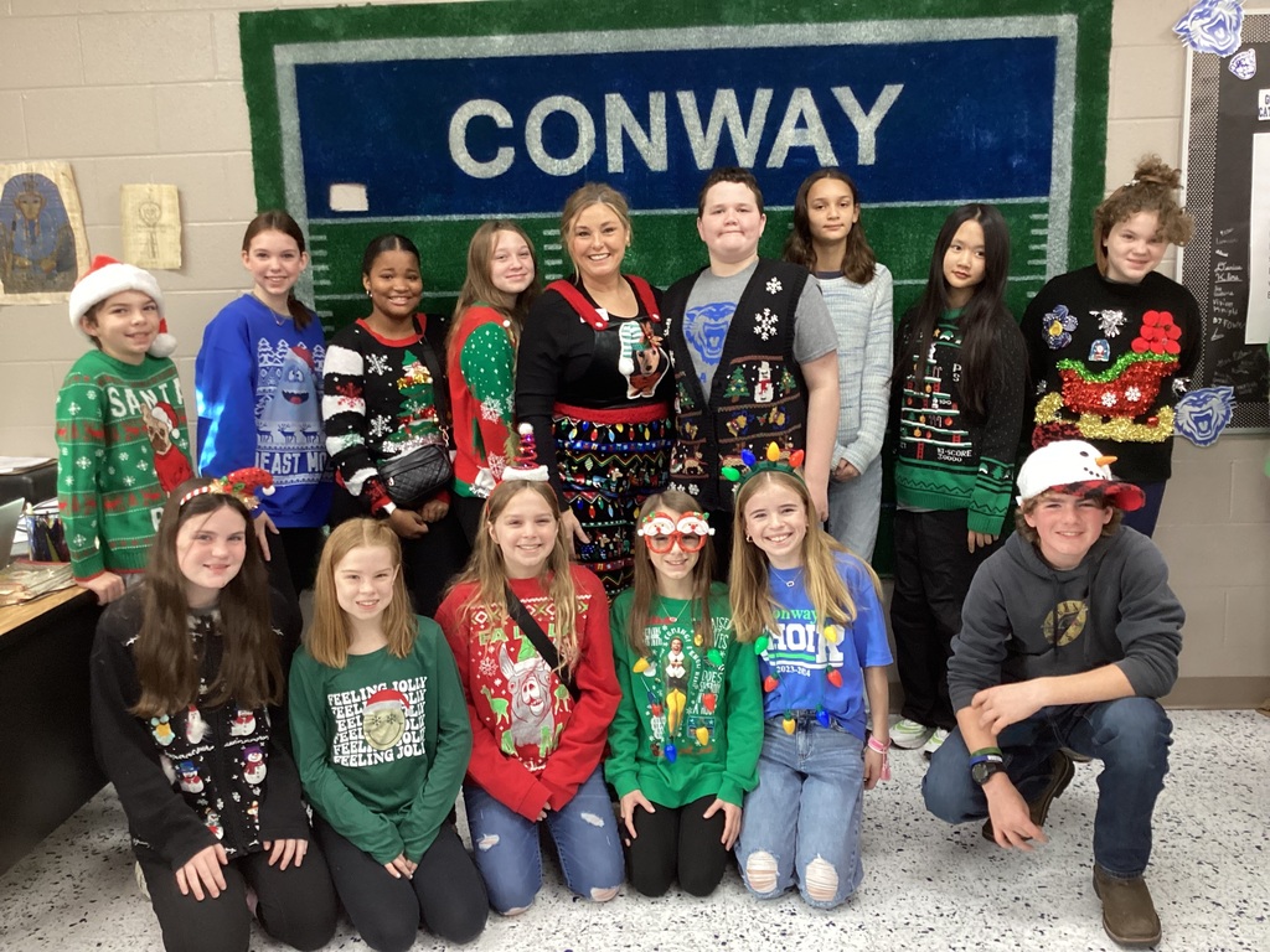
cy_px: 476
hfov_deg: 58.4
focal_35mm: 31
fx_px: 1137
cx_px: 635
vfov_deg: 45.4
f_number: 2.4
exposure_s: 1/60
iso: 250
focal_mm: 3.3
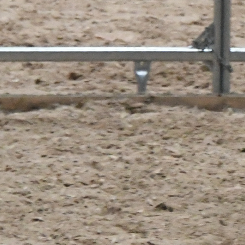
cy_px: -145
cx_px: 466
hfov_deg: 1.7
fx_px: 8464
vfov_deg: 1.7
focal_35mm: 1057
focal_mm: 122
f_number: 5.6
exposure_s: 1/200
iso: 4500
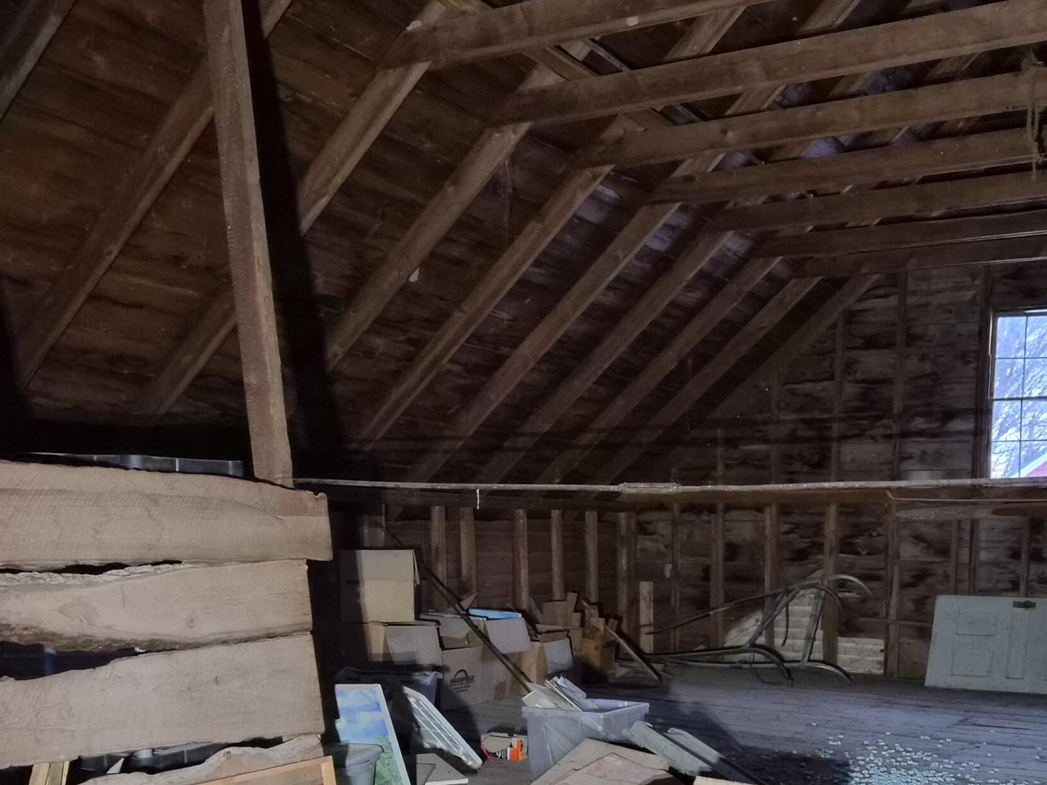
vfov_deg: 33.3
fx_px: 1270
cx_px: 653
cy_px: 630
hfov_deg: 44.4
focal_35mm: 42
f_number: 1.8
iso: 1250
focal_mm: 5.4
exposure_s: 1/40
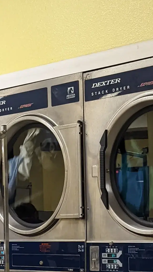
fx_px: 671
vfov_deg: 22.6
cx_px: 109
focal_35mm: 93
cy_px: 213
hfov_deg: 13.0
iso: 425
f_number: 1.85
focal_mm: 6.81
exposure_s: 1/120
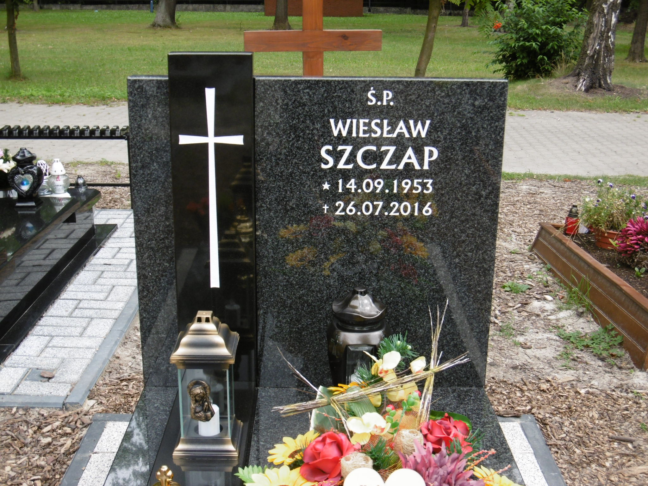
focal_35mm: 51
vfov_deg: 28.6
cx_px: 324
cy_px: 243
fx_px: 955
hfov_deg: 37.5
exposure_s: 1/200
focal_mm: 9.2
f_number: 4
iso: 100
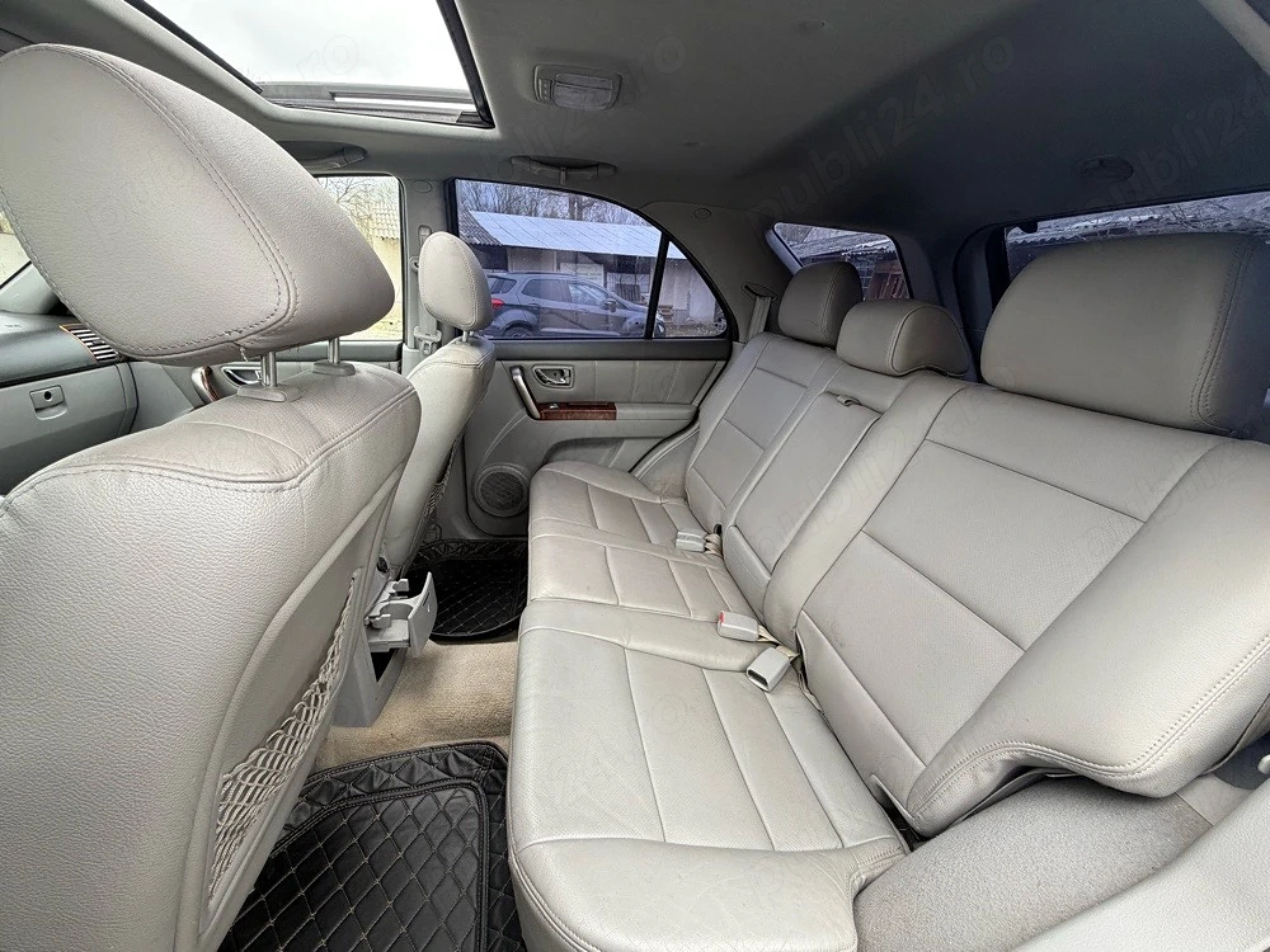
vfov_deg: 85.7
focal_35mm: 14
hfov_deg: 102.1
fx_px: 514
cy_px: 476
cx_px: 635
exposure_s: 1/121
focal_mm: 2.22
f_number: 2.2
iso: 80
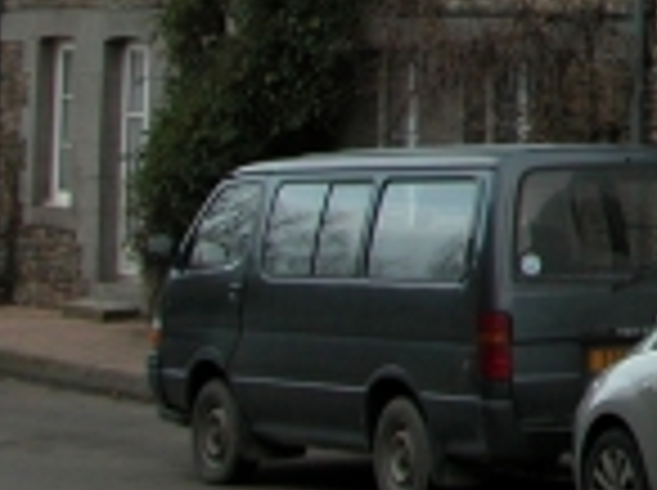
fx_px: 3108
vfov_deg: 8.6
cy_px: -414
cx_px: 1521
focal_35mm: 164
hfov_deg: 10.5
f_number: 4.5
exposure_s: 1/151
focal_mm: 8.9
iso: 100
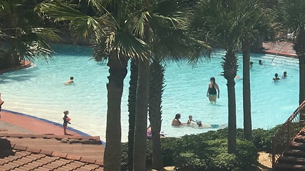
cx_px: 553
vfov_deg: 9.7
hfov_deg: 15.1
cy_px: -24
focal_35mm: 123
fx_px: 994
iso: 25
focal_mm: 4.15
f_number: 2.2
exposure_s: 1/2198
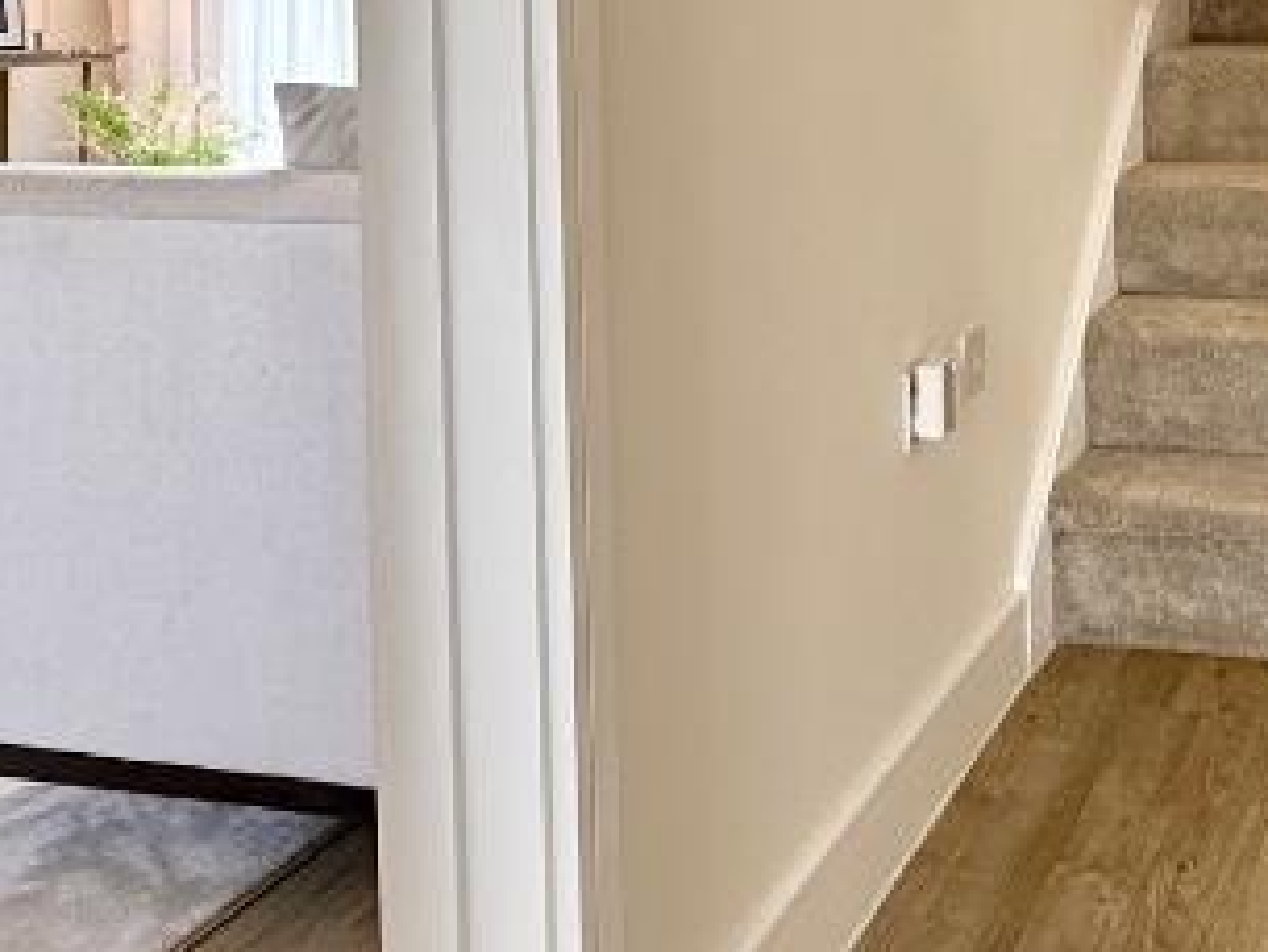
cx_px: 1060
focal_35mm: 47
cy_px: 25
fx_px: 1722
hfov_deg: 38.5
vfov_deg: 29.1
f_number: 2.2
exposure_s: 1/99
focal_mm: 2.22
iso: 160
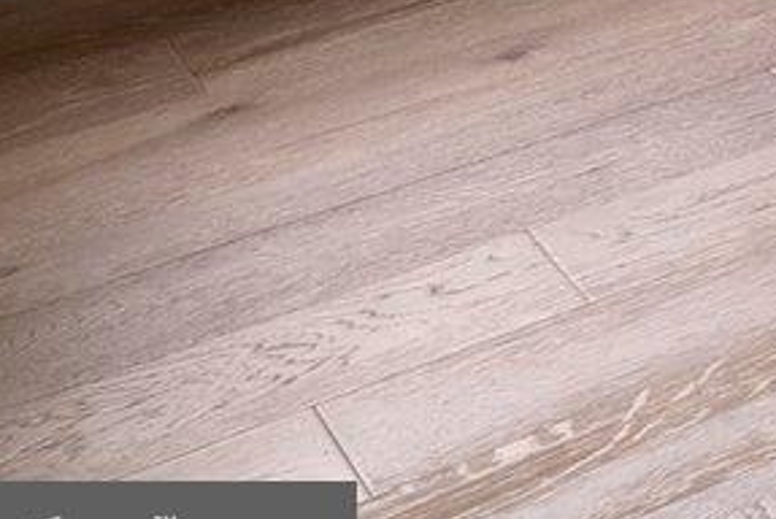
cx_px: 2525
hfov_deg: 10.3
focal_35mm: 114
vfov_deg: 9.0
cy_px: -1169
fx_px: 2460
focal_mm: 16
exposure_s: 1/3
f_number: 8
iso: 250
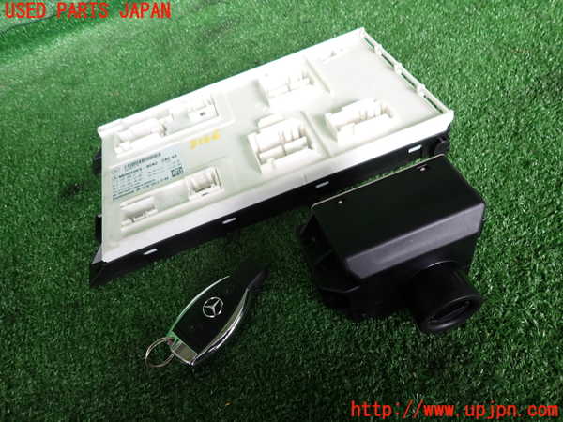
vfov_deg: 54.9
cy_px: 211
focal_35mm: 25
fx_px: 407
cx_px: 282
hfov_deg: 69.4
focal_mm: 4.5
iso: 100
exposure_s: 1/60
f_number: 2
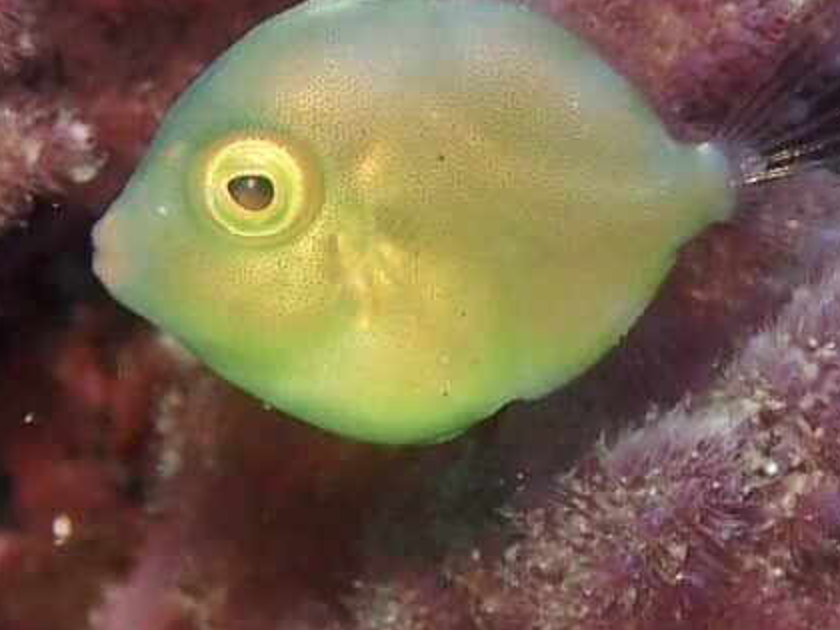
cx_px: 412
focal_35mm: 169
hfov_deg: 11.7
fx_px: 4101
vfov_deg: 8.8
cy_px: 170
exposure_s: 1/125
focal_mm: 12.73
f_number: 5.6
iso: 200
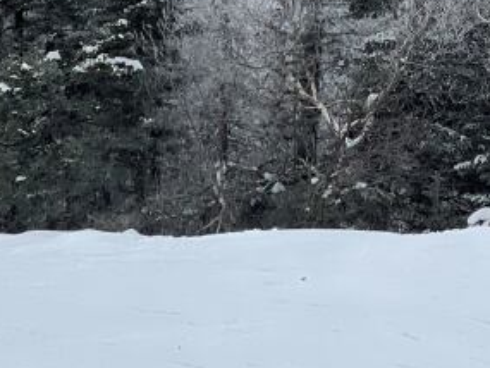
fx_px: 2648
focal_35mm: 187
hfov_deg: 10.6
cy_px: -163
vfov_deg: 7.8
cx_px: 263
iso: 25
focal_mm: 6
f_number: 2
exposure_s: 1/2283
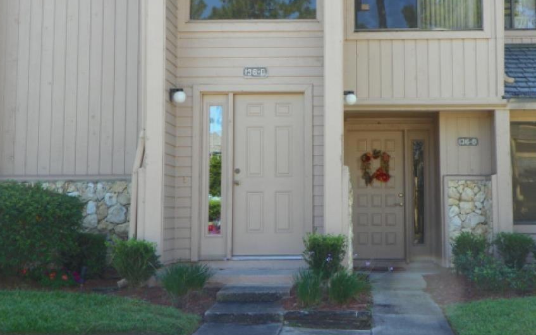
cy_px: 106
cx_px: 309
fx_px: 935
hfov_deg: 31.9
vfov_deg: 20.2
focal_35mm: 64
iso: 64
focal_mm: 8.9
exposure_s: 1/100
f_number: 3.5
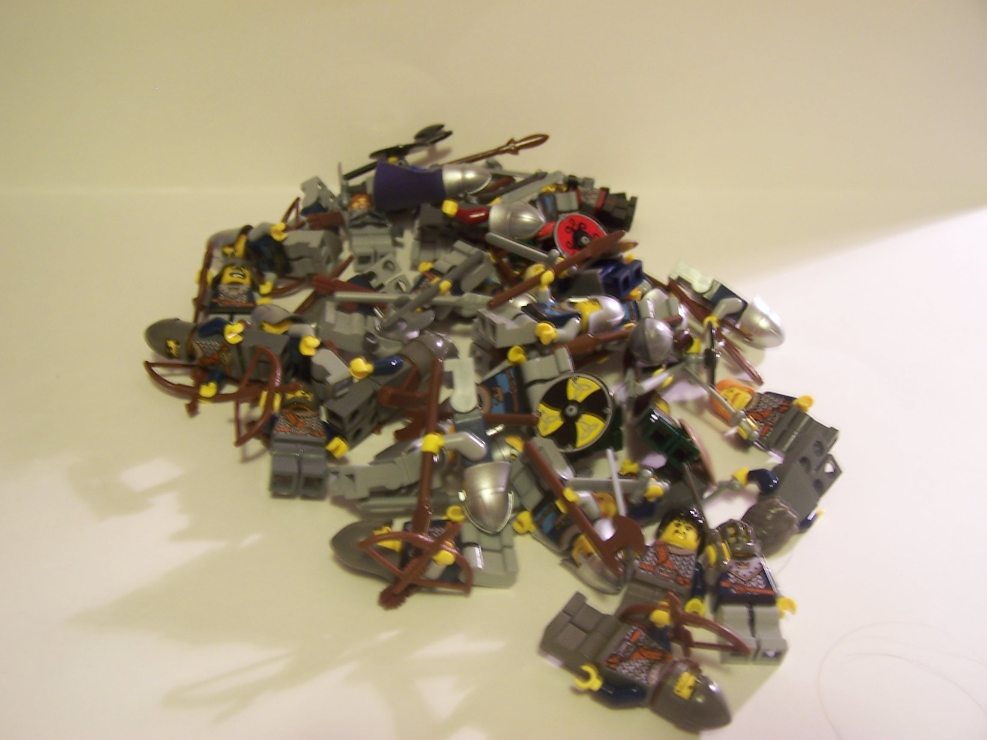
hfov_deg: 49.0
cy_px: 370
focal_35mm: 38
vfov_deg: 37.7
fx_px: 1083
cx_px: 494
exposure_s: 1/2
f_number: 2.8
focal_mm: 6.3
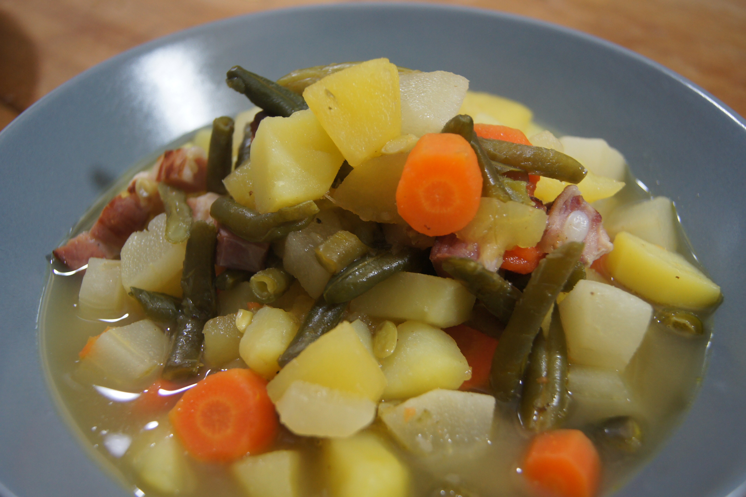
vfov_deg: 34.2
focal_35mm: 39
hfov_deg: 49.6
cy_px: 248
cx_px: 373
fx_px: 808
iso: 640
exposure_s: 1/50
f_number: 4.5
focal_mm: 26
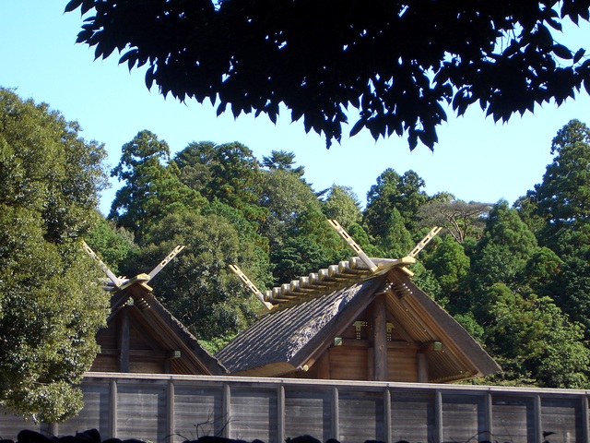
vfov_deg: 14.1
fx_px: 1790
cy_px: 222
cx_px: 295
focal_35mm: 105
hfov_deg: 18.7
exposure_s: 1/125
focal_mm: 17.4
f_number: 4.8
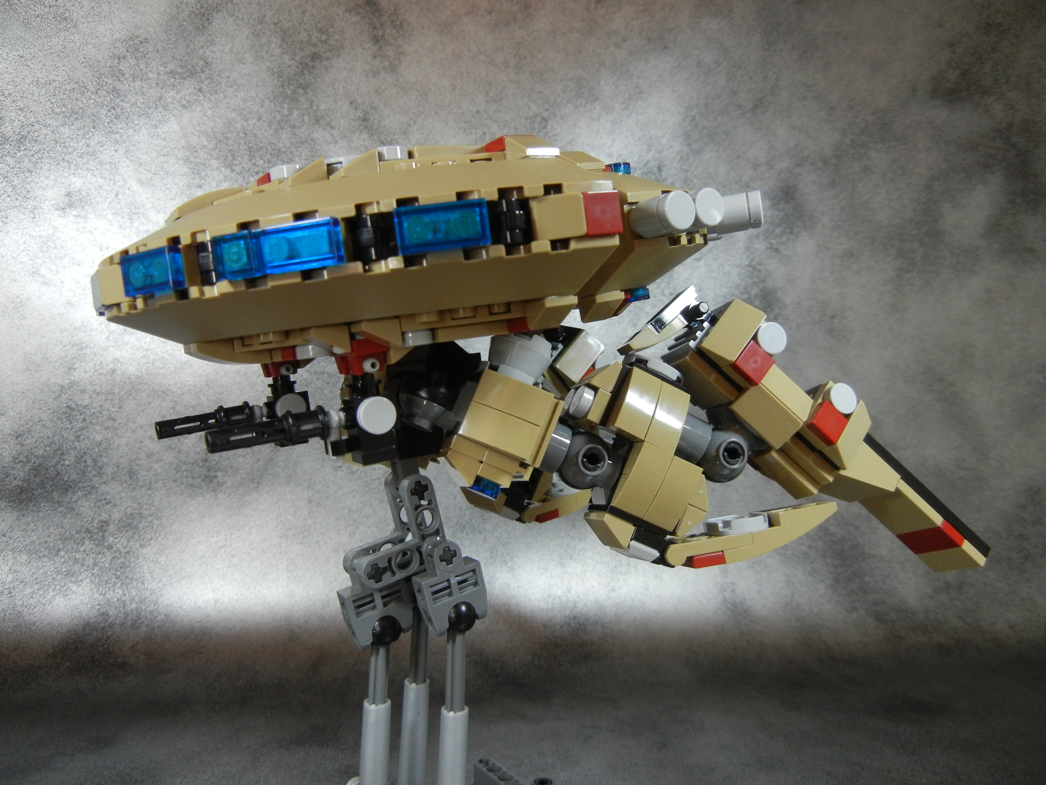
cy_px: 392
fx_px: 907
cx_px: 523
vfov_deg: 46.8
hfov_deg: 60.0
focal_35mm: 30
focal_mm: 5.4
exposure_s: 1/76.7
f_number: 3.5
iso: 400
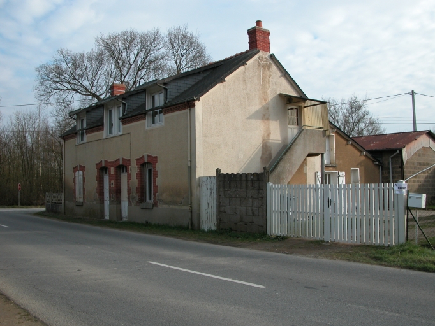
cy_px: 163
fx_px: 440
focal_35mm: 35
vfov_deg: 40.7
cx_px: 218
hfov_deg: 52.6
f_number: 5.6
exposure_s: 1/237
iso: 100
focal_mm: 8.9
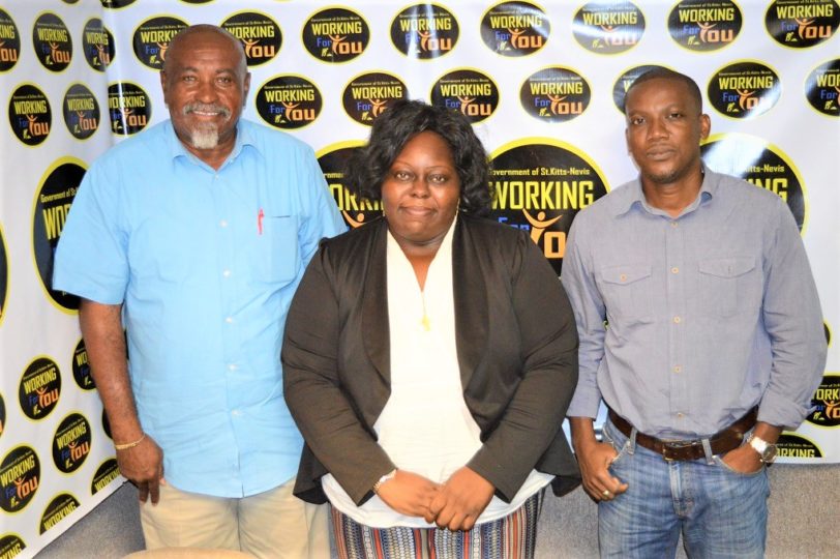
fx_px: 1014
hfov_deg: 45.0
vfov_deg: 30.8
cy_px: 280
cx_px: 420
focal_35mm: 44
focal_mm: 29
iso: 2200
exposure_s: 1/100
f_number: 4.2
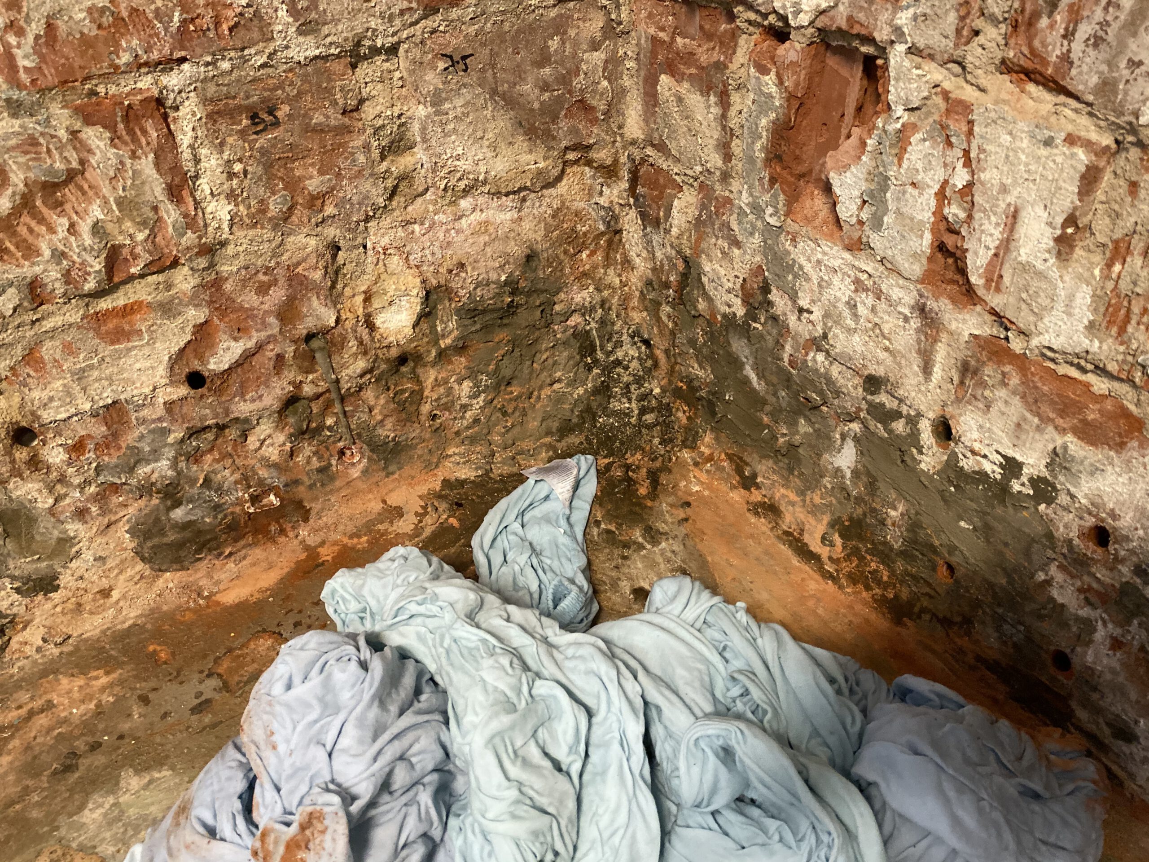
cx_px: 574
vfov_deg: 53.1
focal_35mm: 26
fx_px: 863
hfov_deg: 67.3
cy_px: 431
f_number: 1.8
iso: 500
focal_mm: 4.25
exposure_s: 1/50
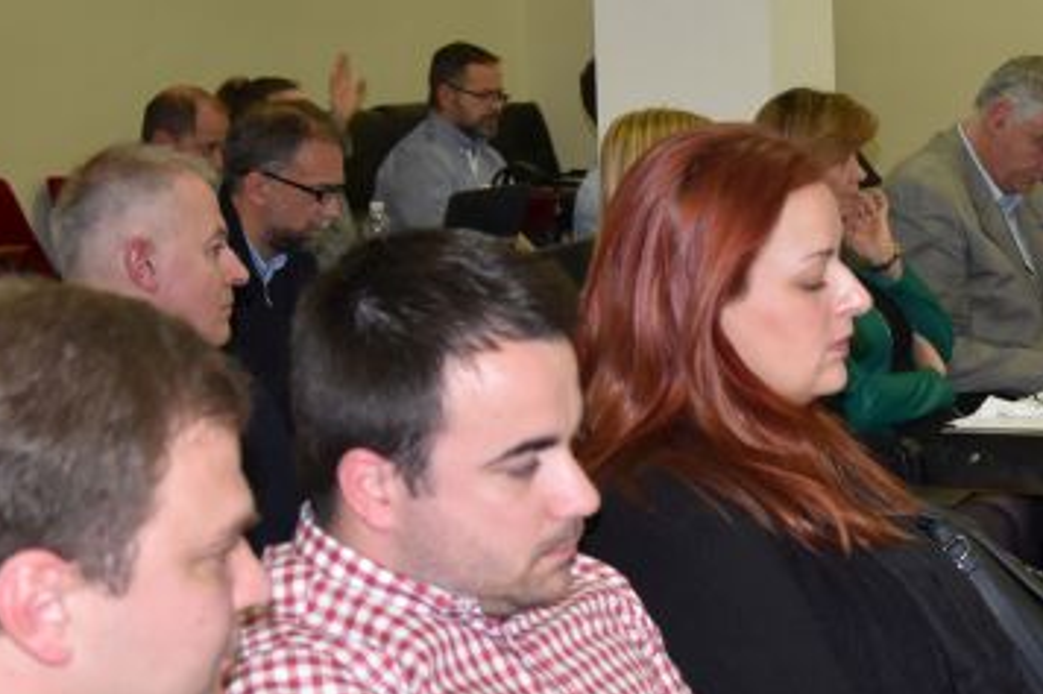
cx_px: 952
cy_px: 309
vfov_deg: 12.7
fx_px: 3127
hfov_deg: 18.6
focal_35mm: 108
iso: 900
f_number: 4.2
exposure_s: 1/60
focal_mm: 32
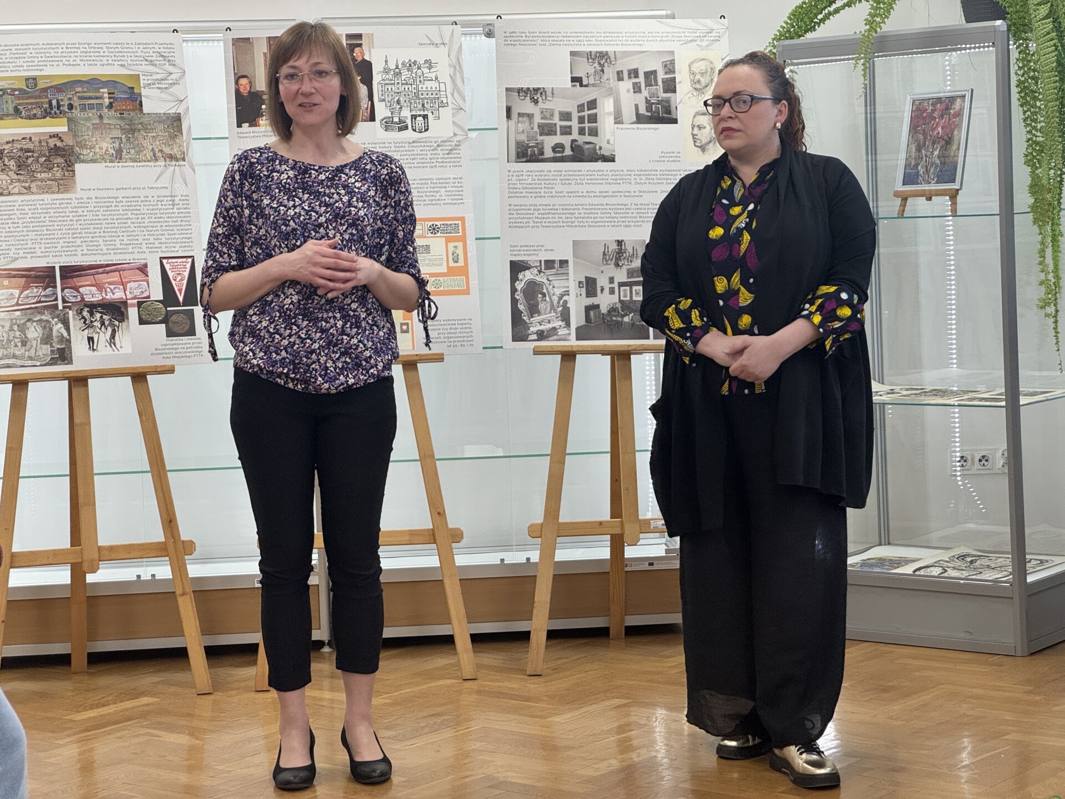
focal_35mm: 77
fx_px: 2369
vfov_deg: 19.1
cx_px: 532
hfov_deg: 25.3
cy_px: 400
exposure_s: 1/100
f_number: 2.8
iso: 125
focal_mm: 9
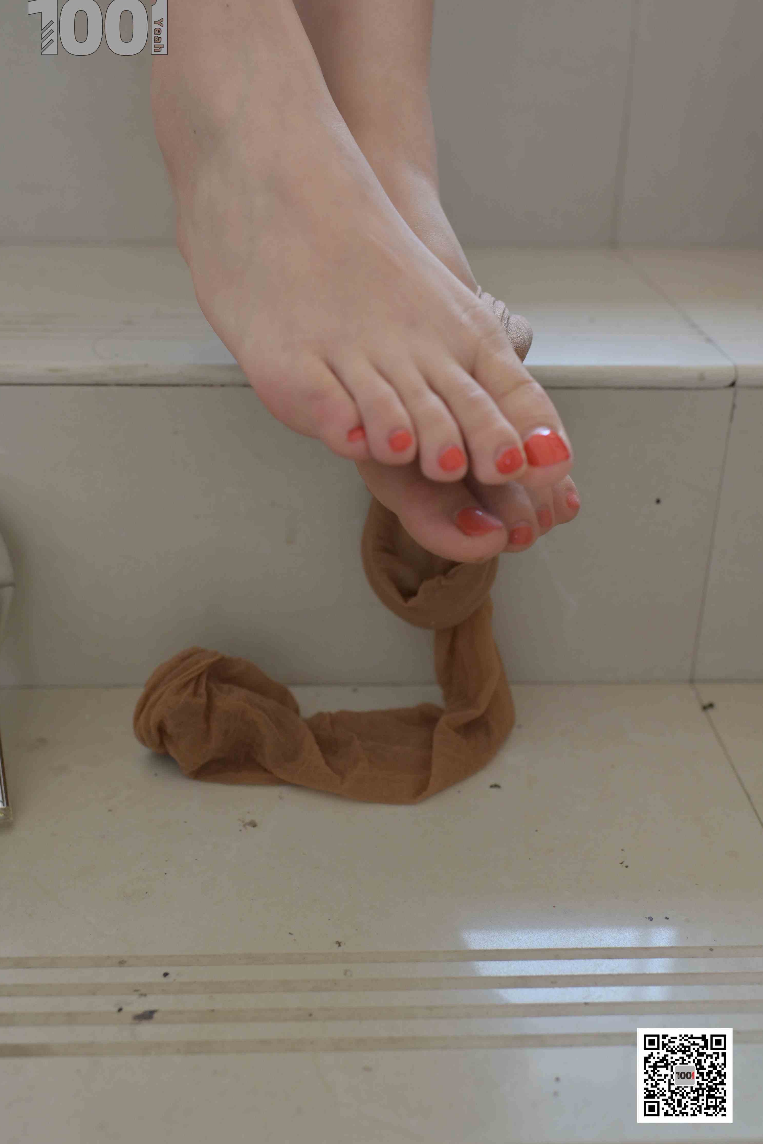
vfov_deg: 53.1
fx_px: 1144
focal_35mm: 36
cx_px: 389
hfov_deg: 36.9
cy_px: 560
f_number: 4
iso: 640
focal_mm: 35
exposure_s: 1/400
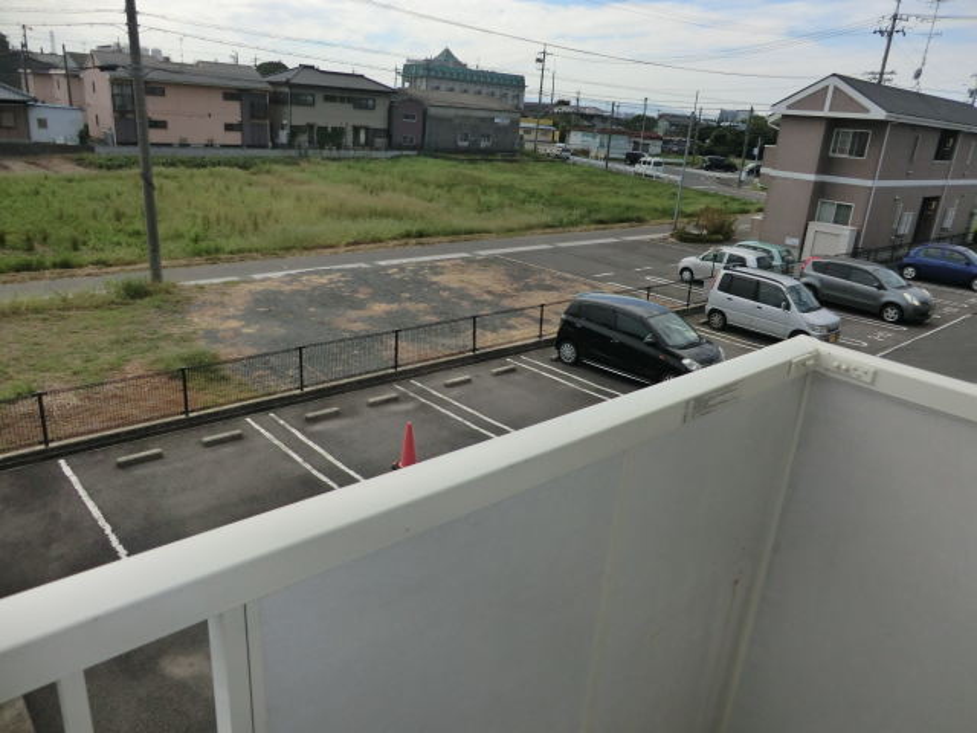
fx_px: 677
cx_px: 488
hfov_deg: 71.6
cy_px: 366
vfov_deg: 56.8
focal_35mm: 24
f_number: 7.5
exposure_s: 1/320
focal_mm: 4.3
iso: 80
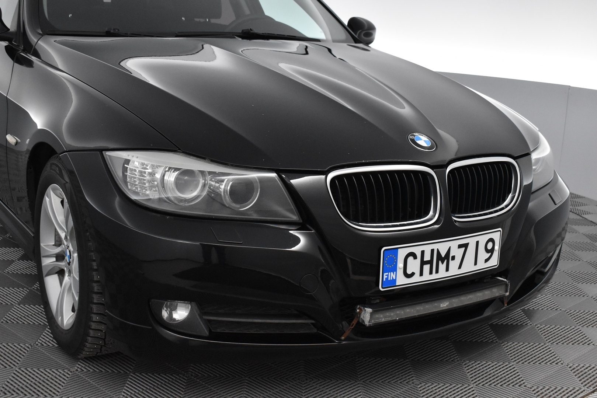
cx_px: 298
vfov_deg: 29.0
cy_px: 199
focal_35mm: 46
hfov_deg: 42.3
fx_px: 771
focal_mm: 31
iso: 3200
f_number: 5.6
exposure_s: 1/125
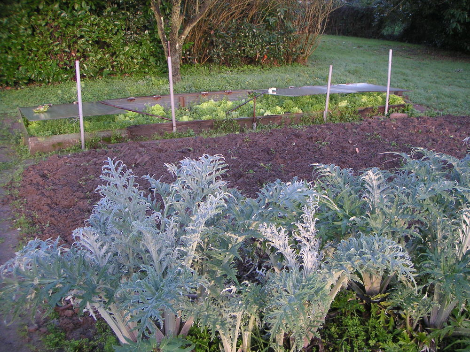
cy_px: 176
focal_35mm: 38
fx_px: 516
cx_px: 235
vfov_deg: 37.7
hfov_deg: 49.0
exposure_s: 1/45
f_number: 2.8
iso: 50
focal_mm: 6
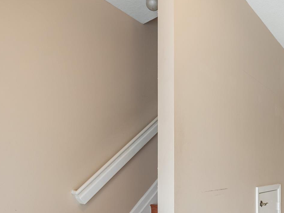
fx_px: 238
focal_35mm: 29
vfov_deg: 45.5
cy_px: 173
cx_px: 182
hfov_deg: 60.6
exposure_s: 1/125
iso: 2500
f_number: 2
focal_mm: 14
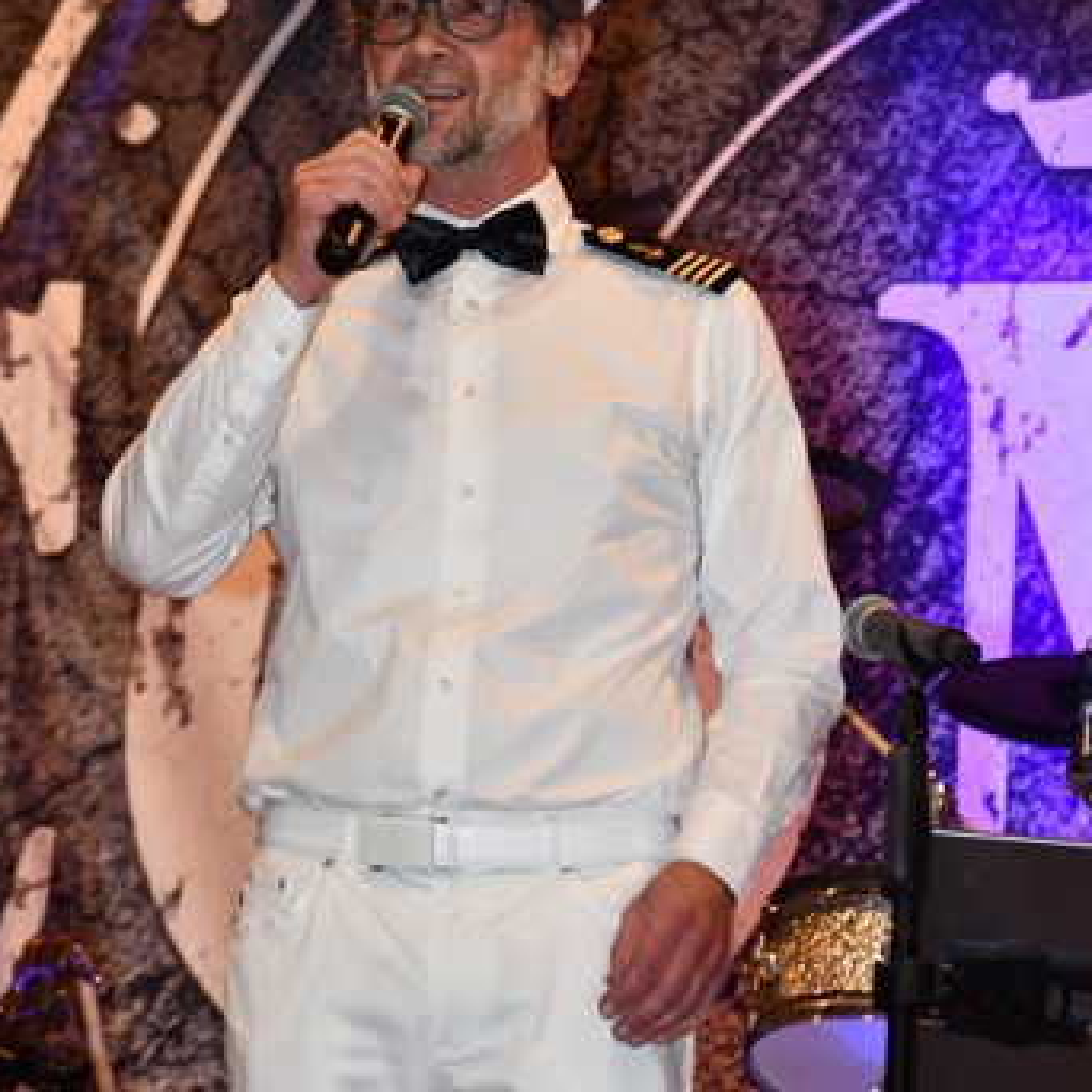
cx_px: 581
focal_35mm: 246
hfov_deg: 7.1
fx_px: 8780
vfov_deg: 7.1
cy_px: 262
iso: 1000
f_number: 5.6
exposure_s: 1/60
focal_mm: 110
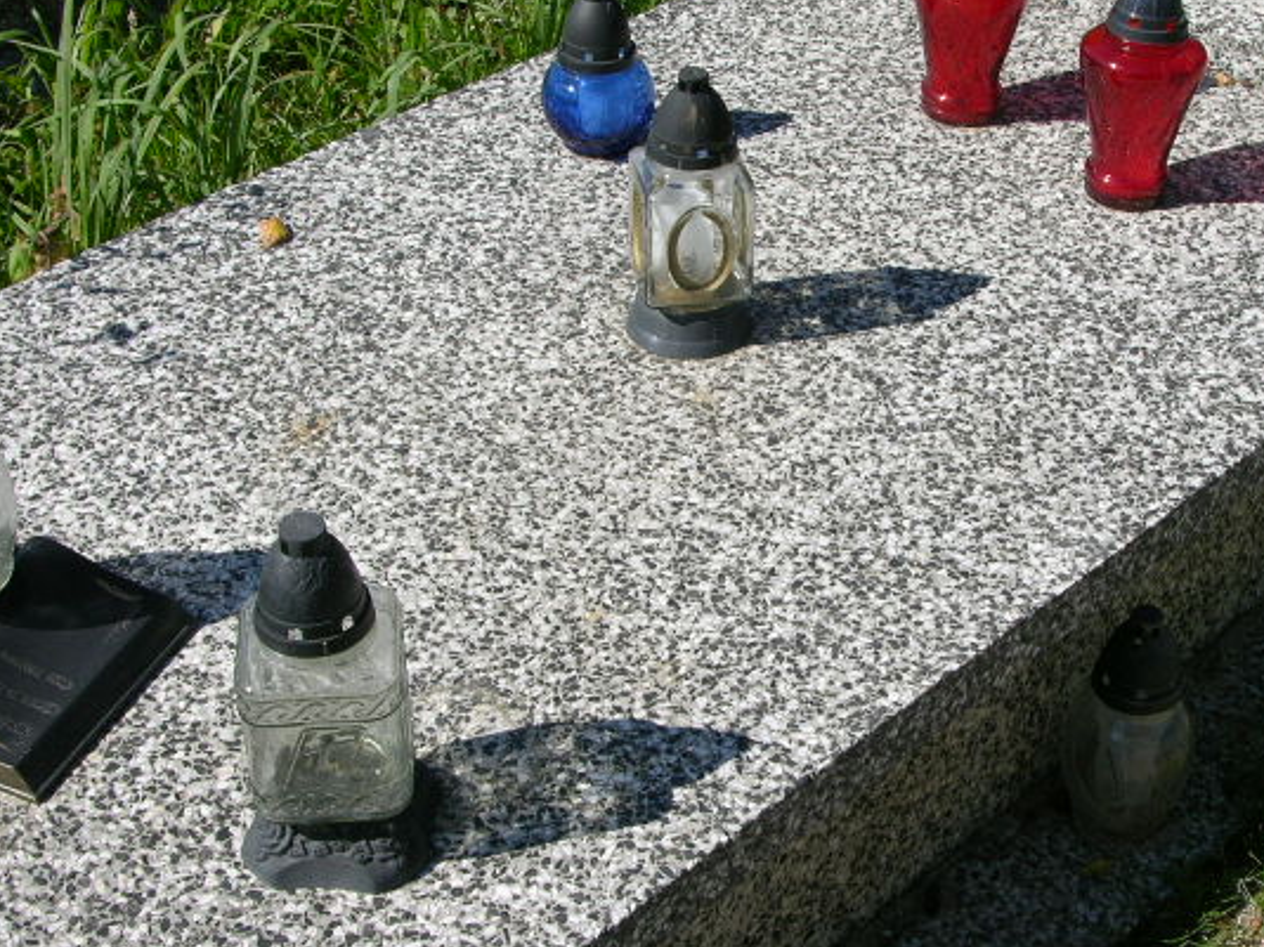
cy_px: 420
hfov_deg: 28.8
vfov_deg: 21.9
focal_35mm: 67
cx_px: 808
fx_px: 2446
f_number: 6.3
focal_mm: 8.9
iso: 50
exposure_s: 1/268
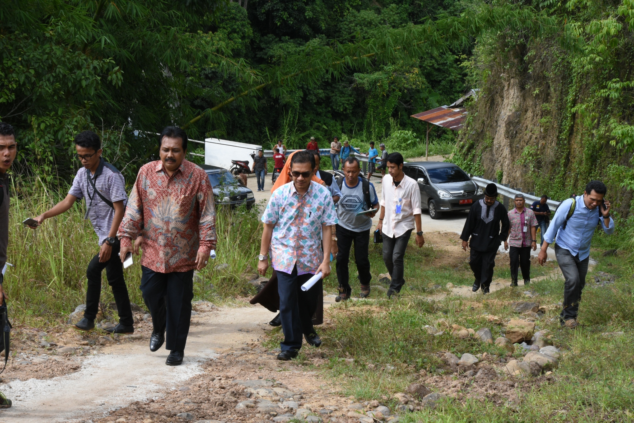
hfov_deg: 24.6
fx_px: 1453
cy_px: 212
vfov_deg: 16.6
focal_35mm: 82
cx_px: 317
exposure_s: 1/250
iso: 1000
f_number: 20
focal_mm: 55
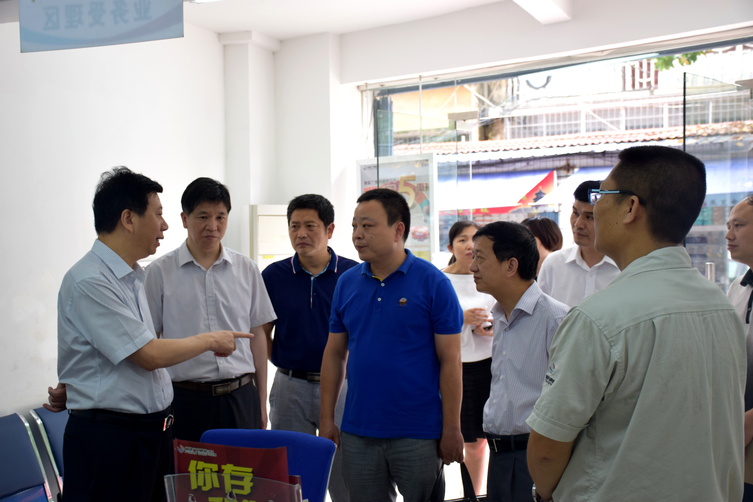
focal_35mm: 51
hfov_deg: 38.9
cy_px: 251
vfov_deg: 26.5
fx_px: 1067
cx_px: 376
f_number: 4.2
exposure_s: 1/100
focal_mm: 34
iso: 500
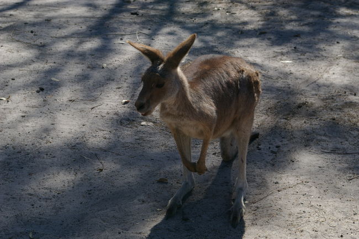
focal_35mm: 82
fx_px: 822
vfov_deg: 16.5
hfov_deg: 24.6
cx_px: 180
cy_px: 120
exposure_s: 1/125
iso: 200
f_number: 11
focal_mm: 55
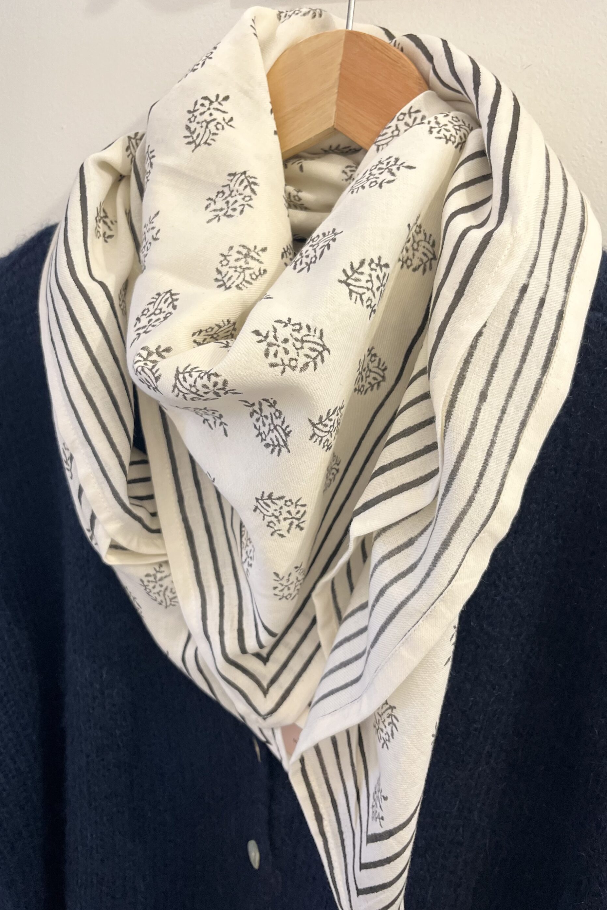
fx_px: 708
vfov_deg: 65.5
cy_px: 447
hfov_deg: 46.4
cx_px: 316
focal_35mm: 28
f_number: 1.6
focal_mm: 5.1
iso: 200
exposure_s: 1/50
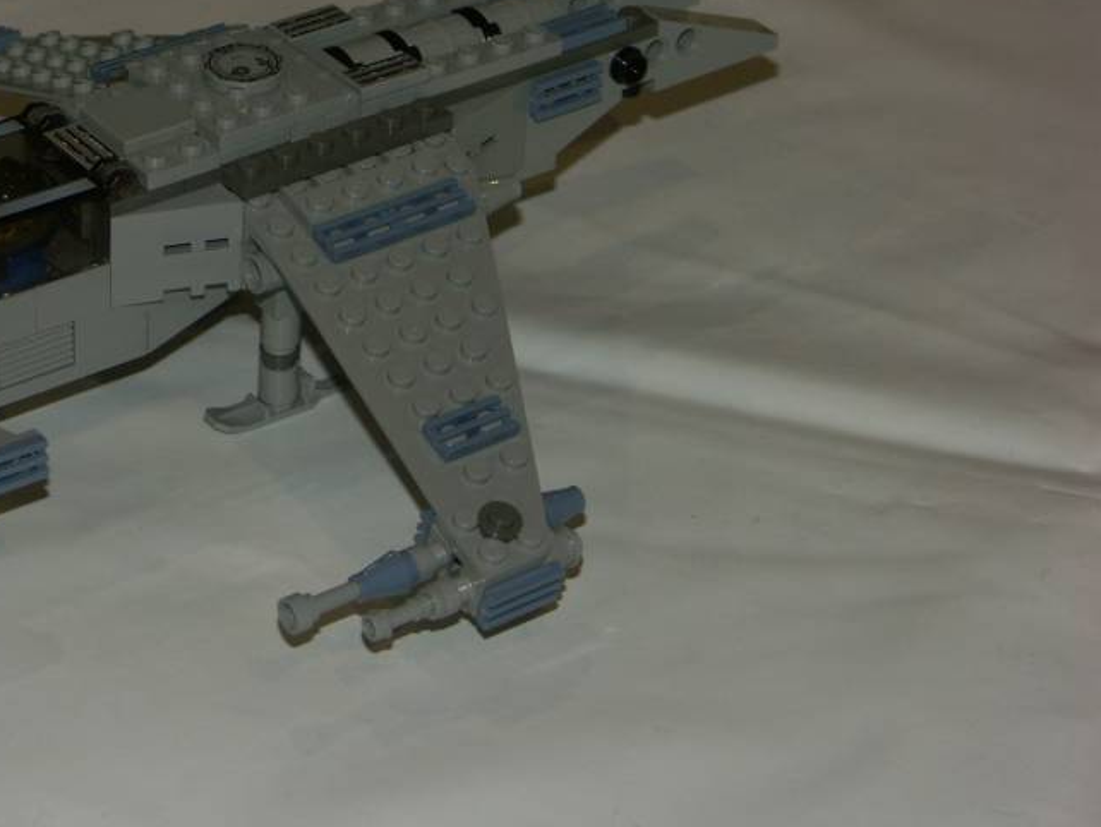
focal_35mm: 126
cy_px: 307
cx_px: 225
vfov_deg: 11.8
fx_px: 4009
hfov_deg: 15.5
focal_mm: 20.12
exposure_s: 1/80
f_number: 3.2
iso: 125
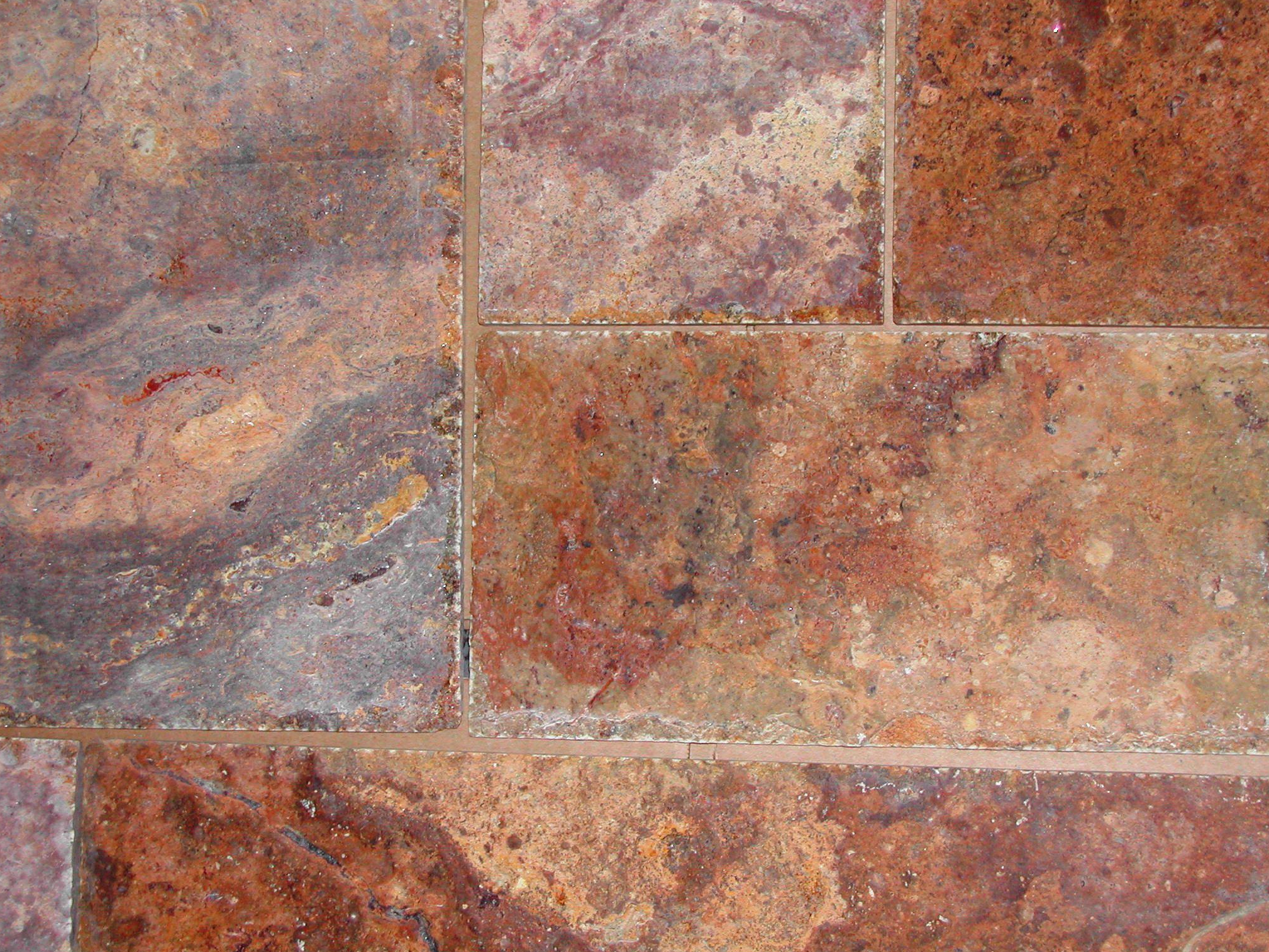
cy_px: 471
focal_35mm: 68
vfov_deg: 21.6
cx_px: 641
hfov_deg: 28.6
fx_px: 2493
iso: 100
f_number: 3.7
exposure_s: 1/60.1
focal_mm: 14.2
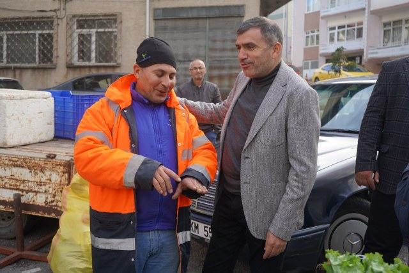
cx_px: 204
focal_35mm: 36
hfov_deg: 53.1
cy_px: 136
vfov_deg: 36.9
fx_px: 409
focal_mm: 36
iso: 125
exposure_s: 1/160
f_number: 4
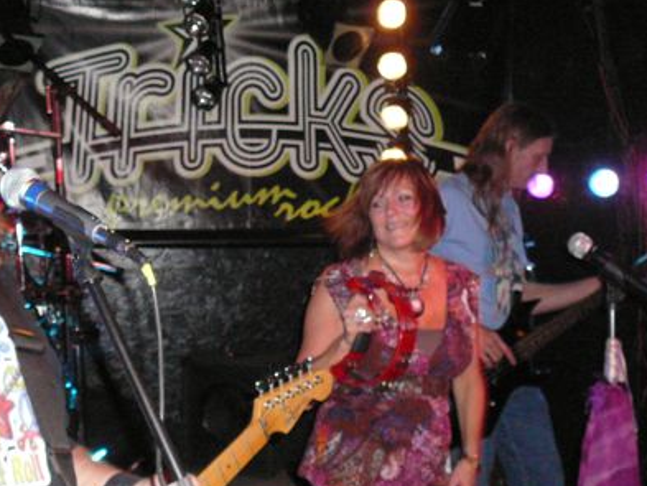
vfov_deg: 25.6
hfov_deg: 33.7
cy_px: 297
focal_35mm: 57
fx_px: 1066
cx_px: 263
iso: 400
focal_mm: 5.2
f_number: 2.8
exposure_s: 1/30
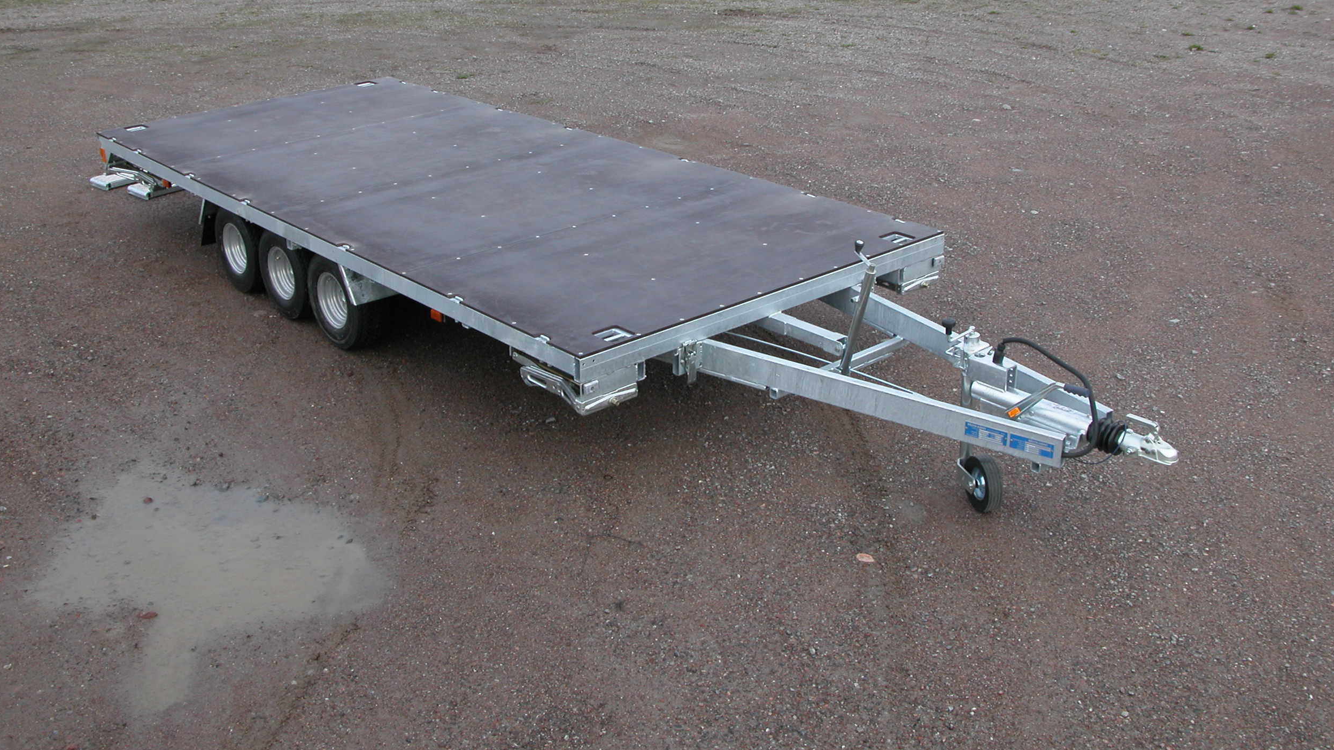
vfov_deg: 31.1
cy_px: 278
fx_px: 1344
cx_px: 656
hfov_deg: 52.8
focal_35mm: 38
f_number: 4.5
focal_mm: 8.9
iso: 100
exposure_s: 1/136
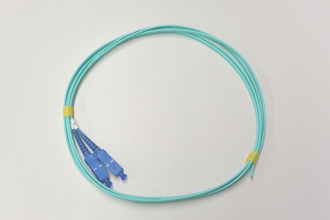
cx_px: 165
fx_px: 403
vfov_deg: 30.5
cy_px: 110
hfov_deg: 44.5
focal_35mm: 44
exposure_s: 1/60
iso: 400
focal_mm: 16.3
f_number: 9
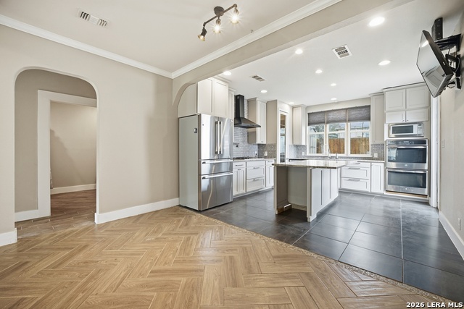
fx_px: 168
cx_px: 232
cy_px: 154
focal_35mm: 13
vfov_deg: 85.5
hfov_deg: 108.3
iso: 250
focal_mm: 9
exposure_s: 1/80
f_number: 6.3
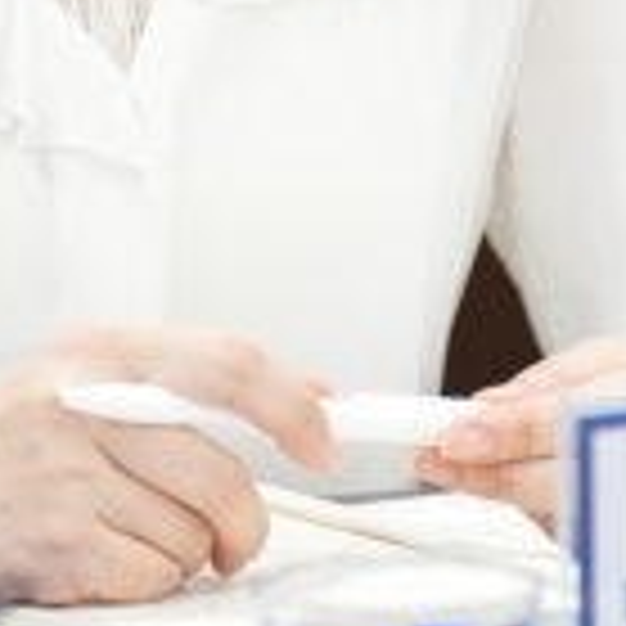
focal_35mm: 818
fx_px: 16736
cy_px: -633
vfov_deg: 2.1
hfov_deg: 2.1
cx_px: 252
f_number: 2.8
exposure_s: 1/100
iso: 1000
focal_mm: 134
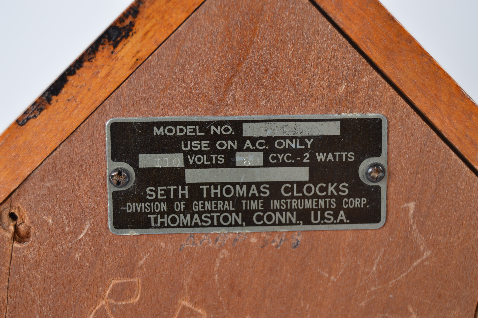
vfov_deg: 16.5
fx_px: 1094
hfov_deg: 24.6
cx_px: 239
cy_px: 159
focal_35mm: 82
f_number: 5.6
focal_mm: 55
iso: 100
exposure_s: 1/80
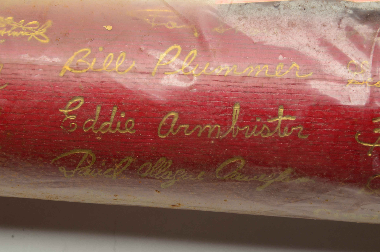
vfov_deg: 8.7
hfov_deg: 13.1
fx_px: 1659
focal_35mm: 158
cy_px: 126
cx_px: 190
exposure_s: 1/160
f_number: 18
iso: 200
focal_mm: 105
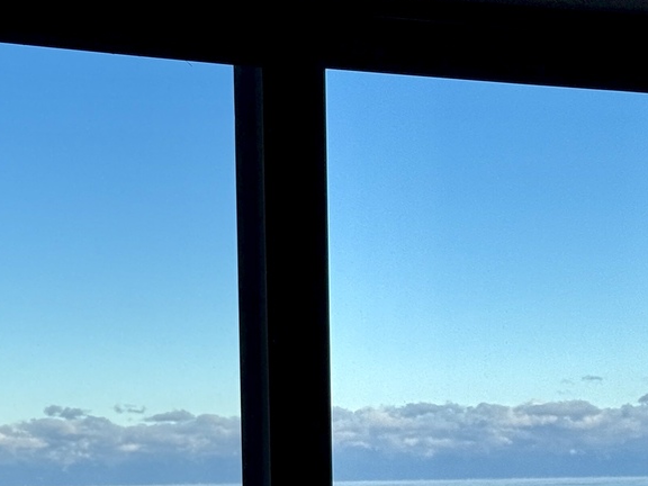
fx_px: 2246
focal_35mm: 120
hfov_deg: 16.4
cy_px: 592
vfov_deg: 12.1
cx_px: 274
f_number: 1.78
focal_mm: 6.76
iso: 64
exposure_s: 1/2494
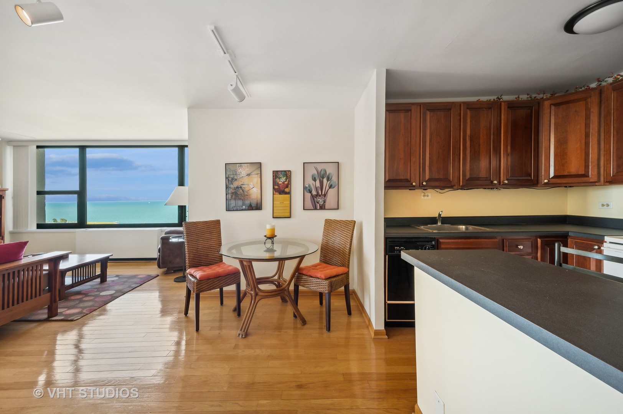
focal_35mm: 14
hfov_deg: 104.3
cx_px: 312
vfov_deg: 81.1
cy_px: 207
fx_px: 242
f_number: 11
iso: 100
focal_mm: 14
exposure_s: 1/5
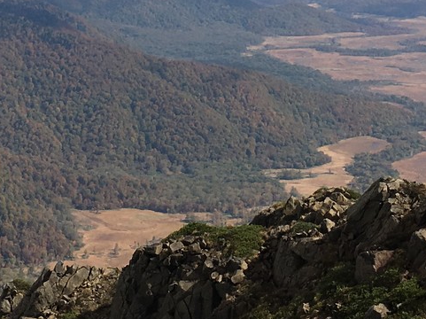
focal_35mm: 103
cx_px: 256
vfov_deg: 13.8
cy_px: -101
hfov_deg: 19.1
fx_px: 1267
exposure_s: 1/2137
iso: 25
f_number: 2.2
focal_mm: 4.15
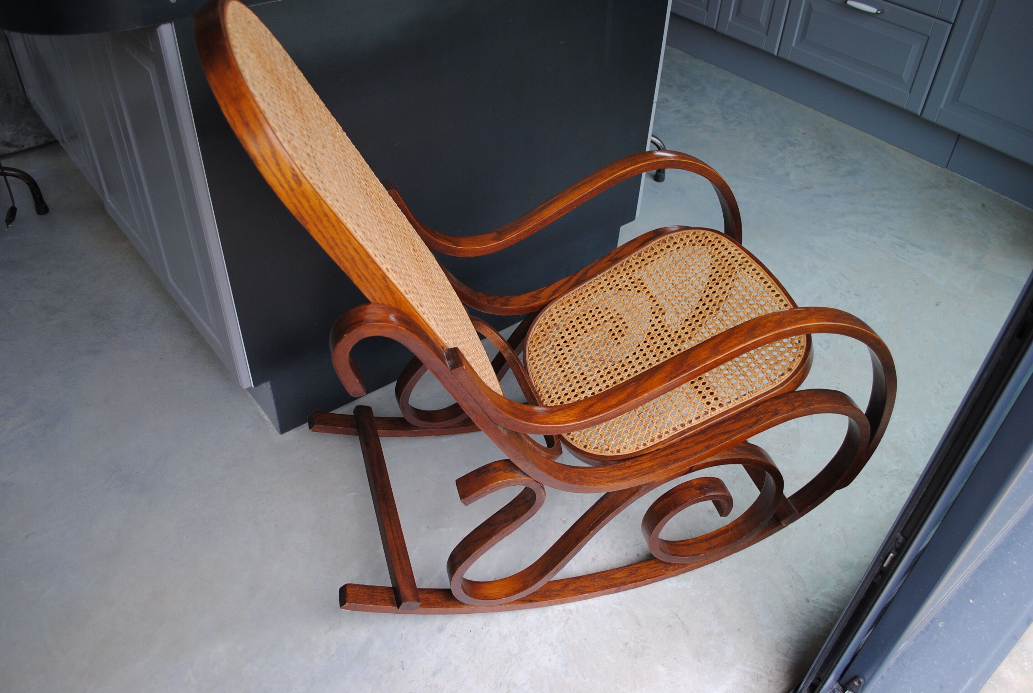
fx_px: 776
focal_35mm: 27
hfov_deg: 67.3
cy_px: 346
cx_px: 516
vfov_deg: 48.1
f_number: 3.5
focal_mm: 18
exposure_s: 1/30
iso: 220
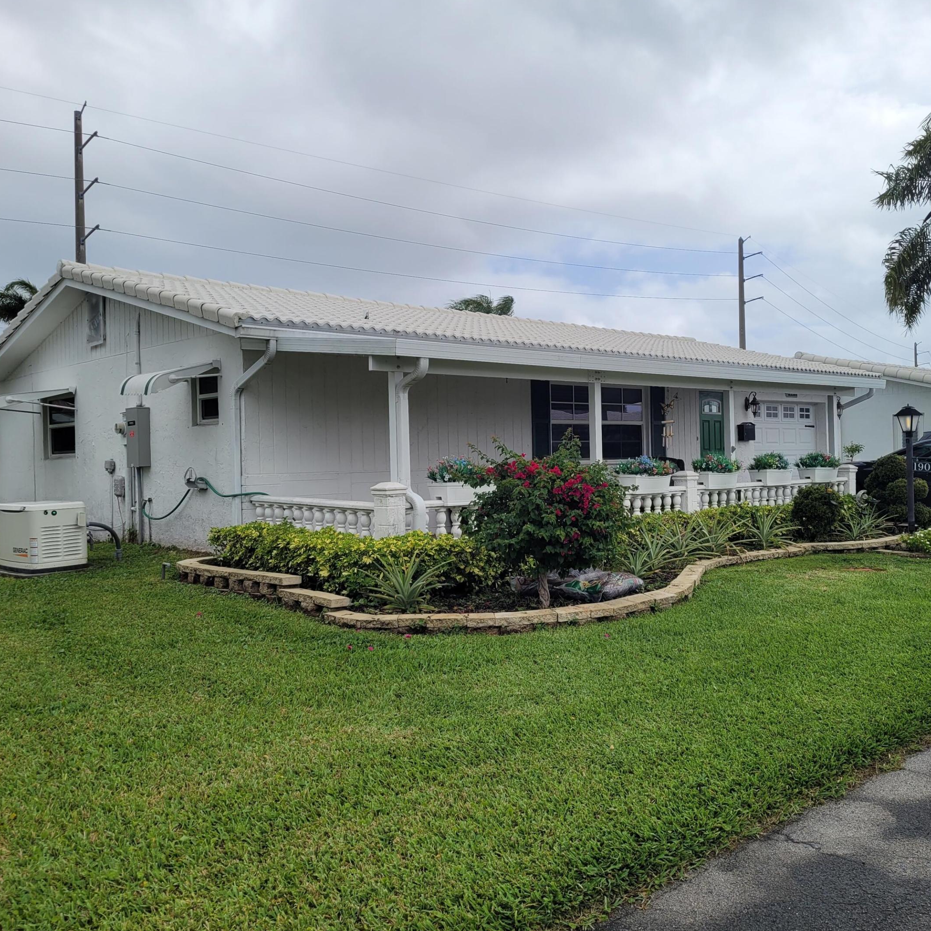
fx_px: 943
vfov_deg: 52.5
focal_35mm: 31
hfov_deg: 52.3
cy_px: 466
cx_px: 539
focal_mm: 5.4
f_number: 1.8
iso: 40
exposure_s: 1/3372
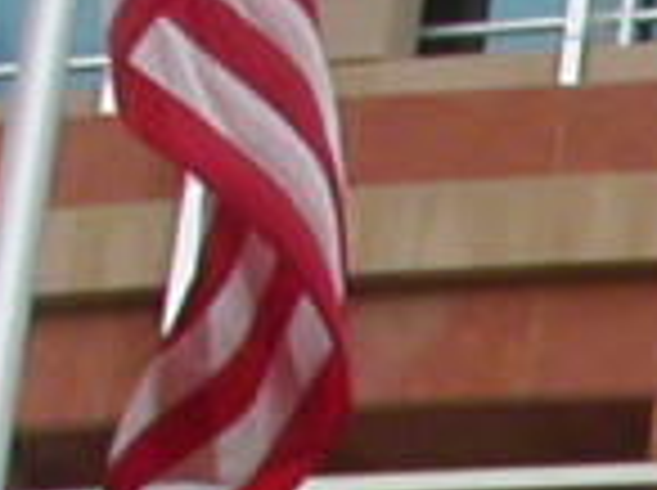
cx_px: 1948
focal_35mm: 260
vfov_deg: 5.3
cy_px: 1528
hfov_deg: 6.9
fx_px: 4927
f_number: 4.5
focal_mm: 5.6
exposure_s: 1/218
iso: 100
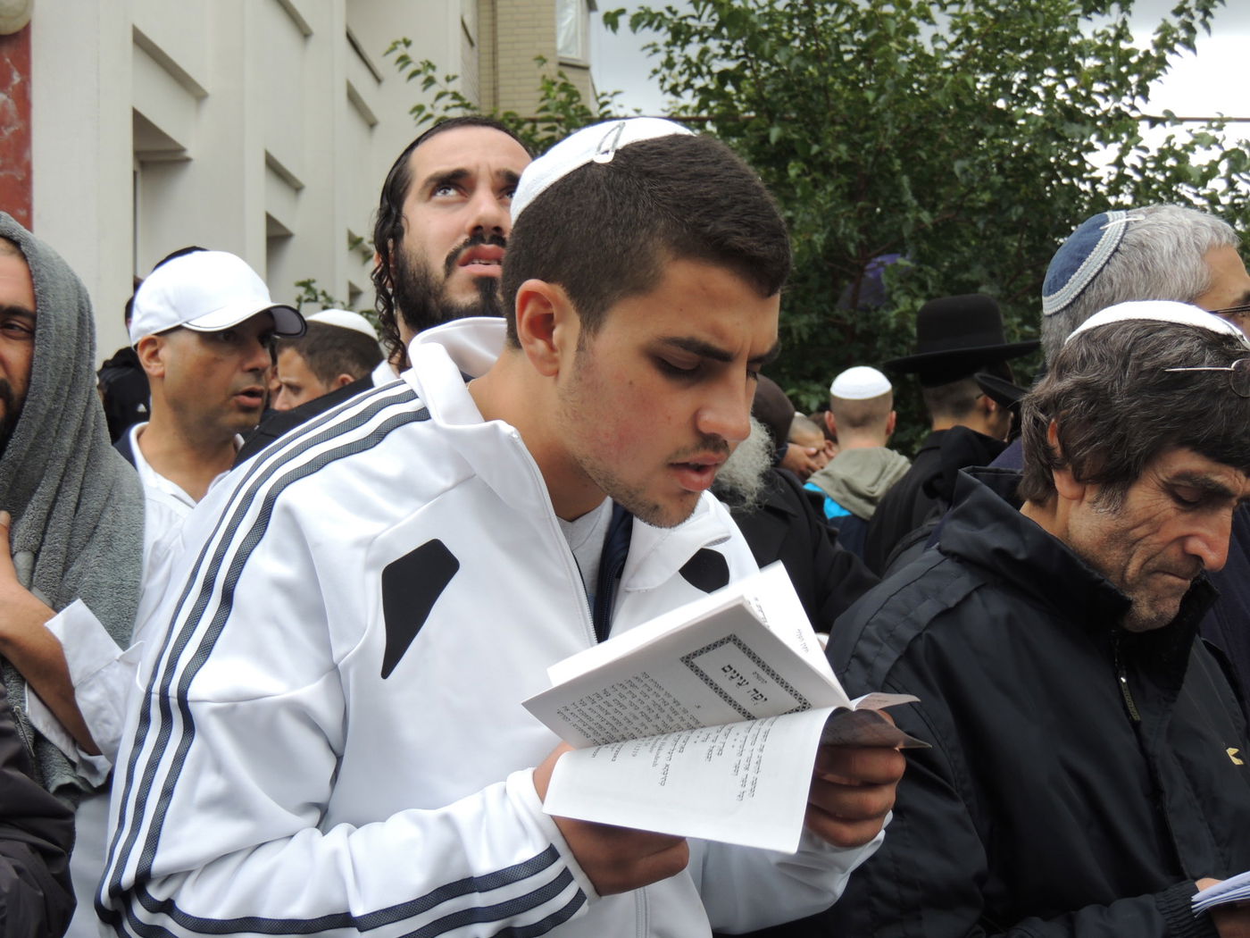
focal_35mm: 60
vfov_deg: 24.4
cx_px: 625
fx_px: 2167
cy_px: 469
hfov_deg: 32.2
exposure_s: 1/160
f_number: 3.7
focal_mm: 10.7
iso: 100
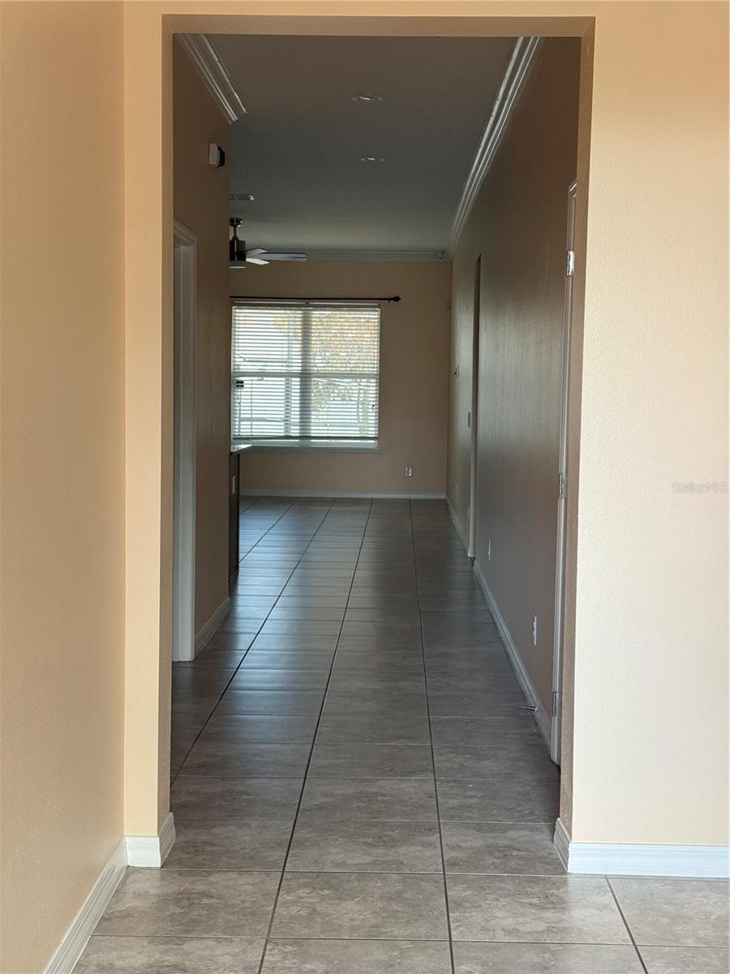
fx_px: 1350
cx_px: 365
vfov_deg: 39.7
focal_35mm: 48
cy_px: 487
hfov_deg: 30.3
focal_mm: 6.76
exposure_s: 1/89
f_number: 1.78
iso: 100
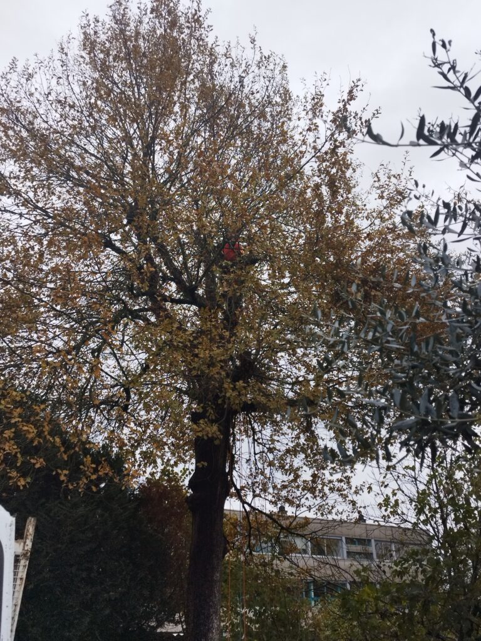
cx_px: 240
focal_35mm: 25
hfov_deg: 54.9
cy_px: 320
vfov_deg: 69.4
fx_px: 463
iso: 50
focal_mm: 5.95
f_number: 1.89
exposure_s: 1/130
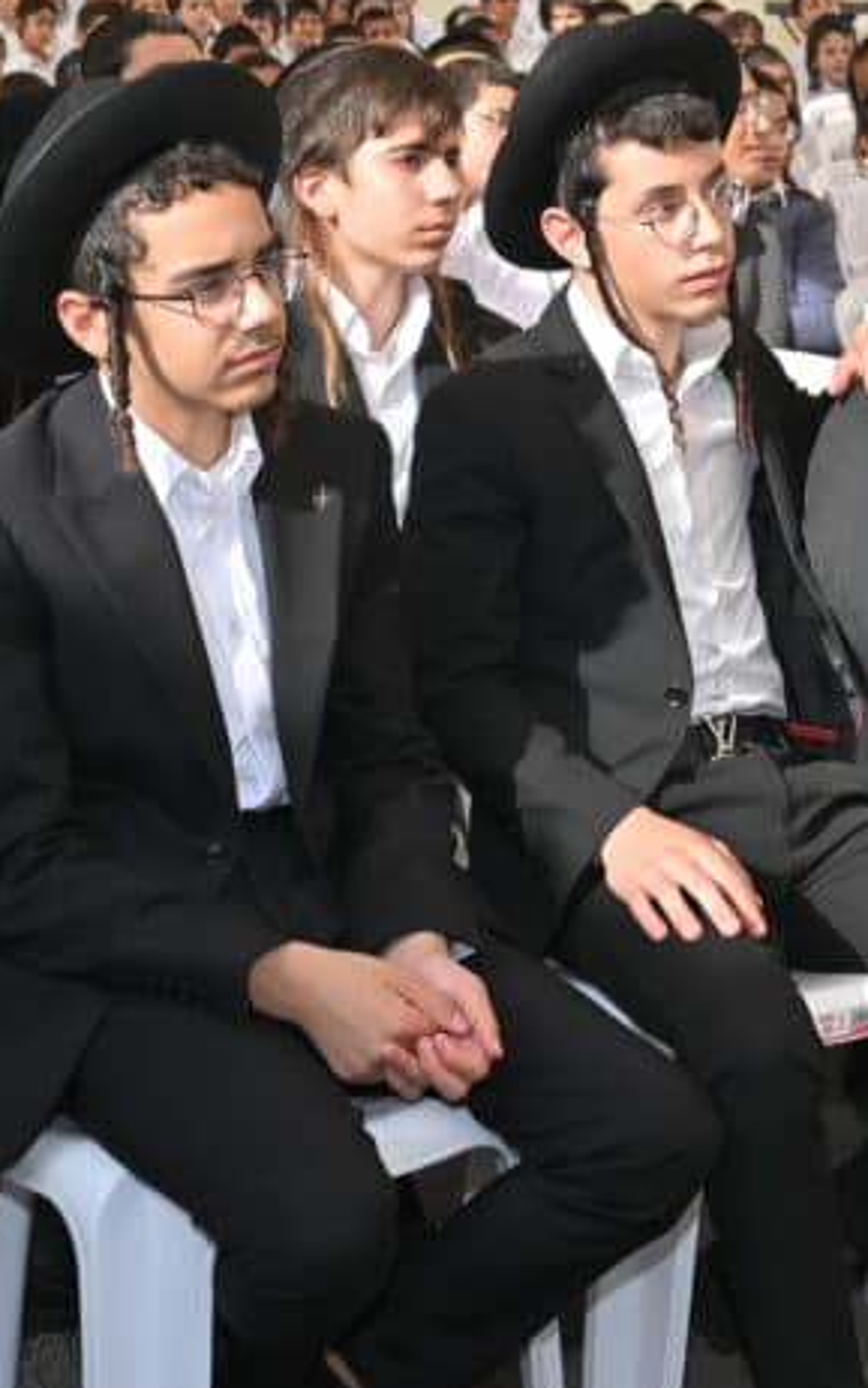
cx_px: 856
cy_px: 392
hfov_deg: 16.2
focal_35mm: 79
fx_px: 2988
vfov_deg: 25.9
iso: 100
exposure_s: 1/160
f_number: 7.1
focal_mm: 35
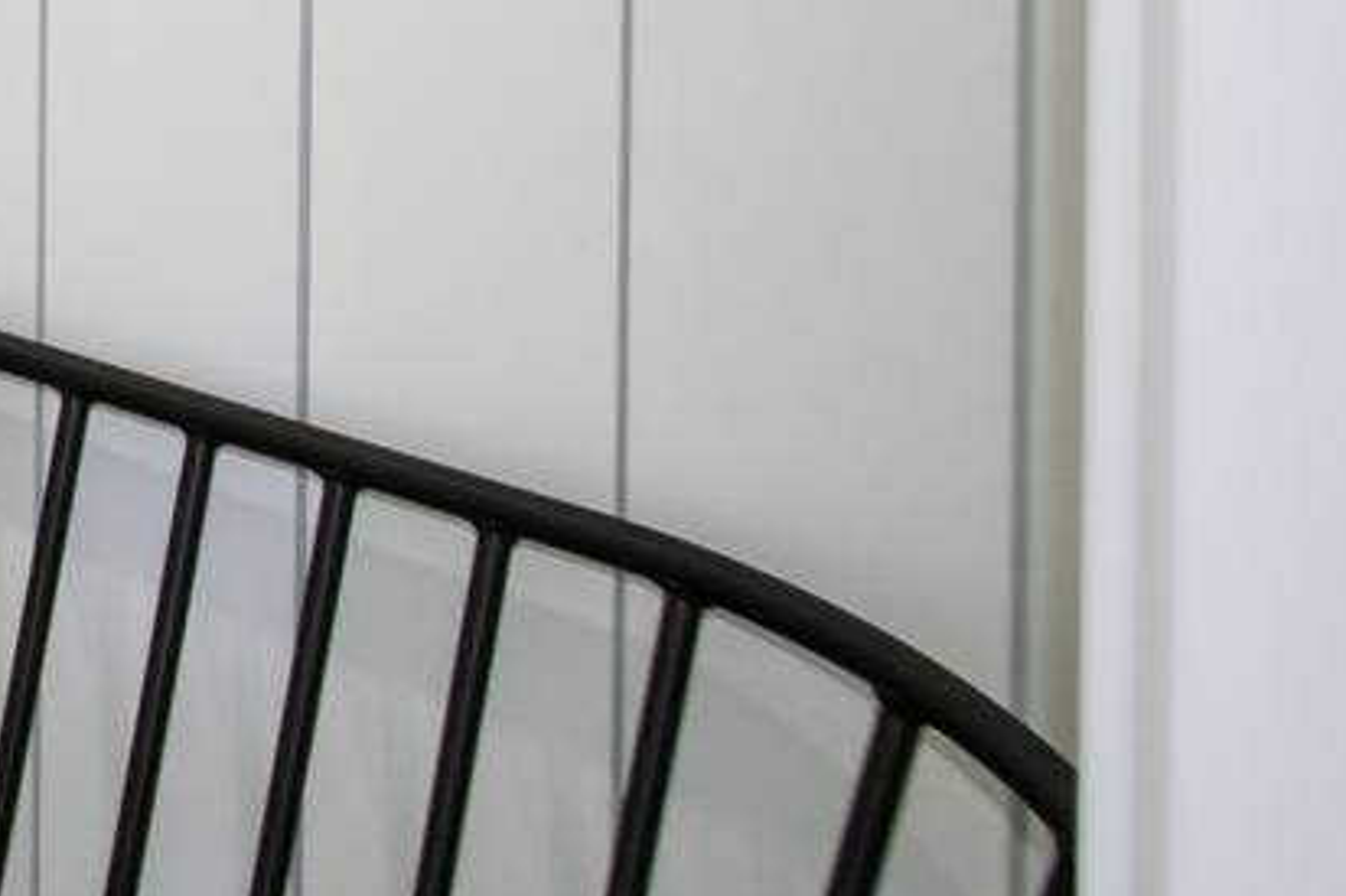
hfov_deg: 21.2
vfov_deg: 19.8
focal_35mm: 59
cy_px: -459
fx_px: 2205
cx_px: -1124
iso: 640
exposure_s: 1/250
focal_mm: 10
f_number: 9
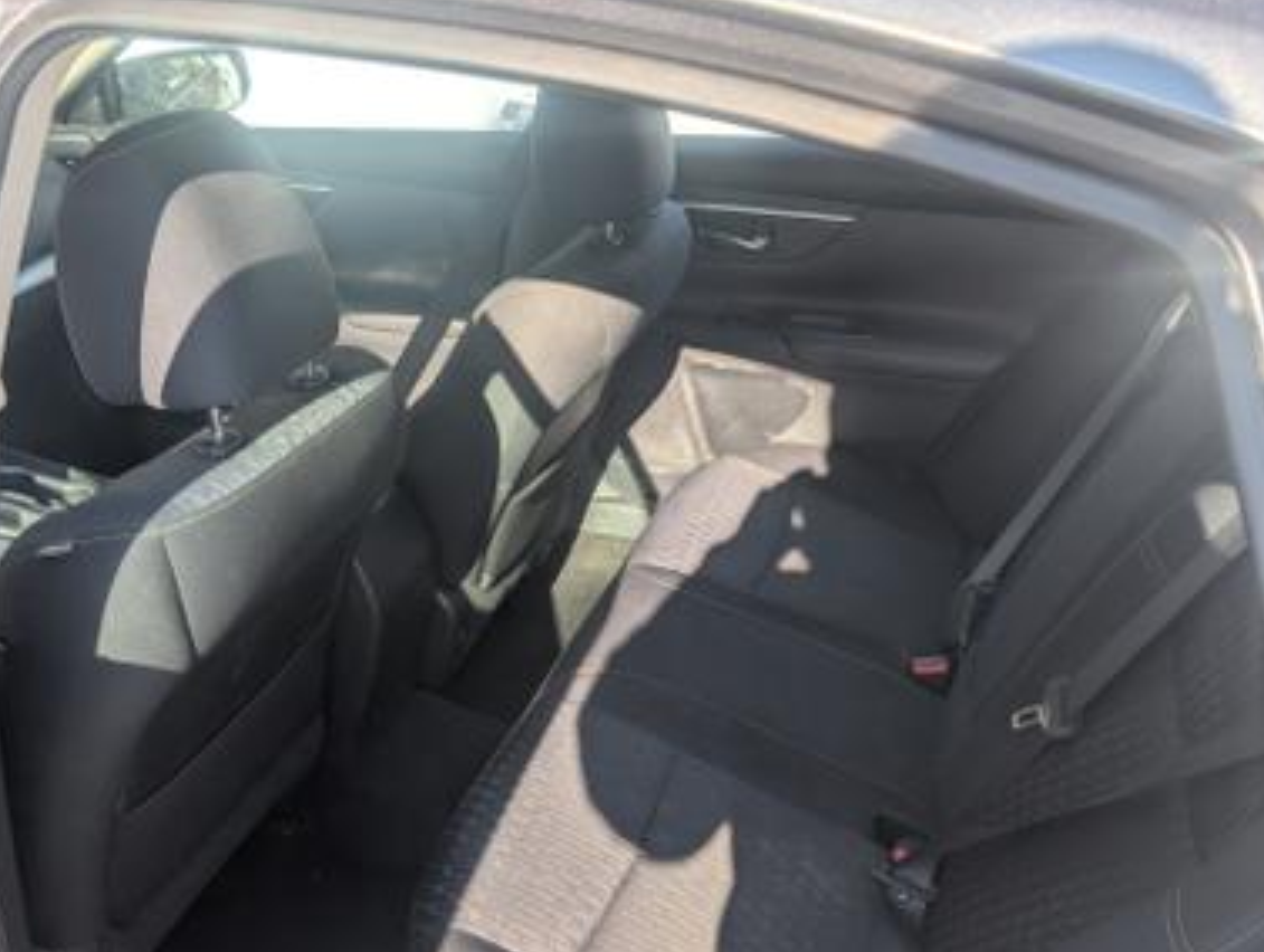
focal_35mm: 32
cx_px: 560
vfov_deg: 44.0
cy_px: 583
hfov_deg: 56.6
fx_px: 1170
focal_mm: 6.9
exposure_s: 1/261
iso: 28
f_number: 1.68
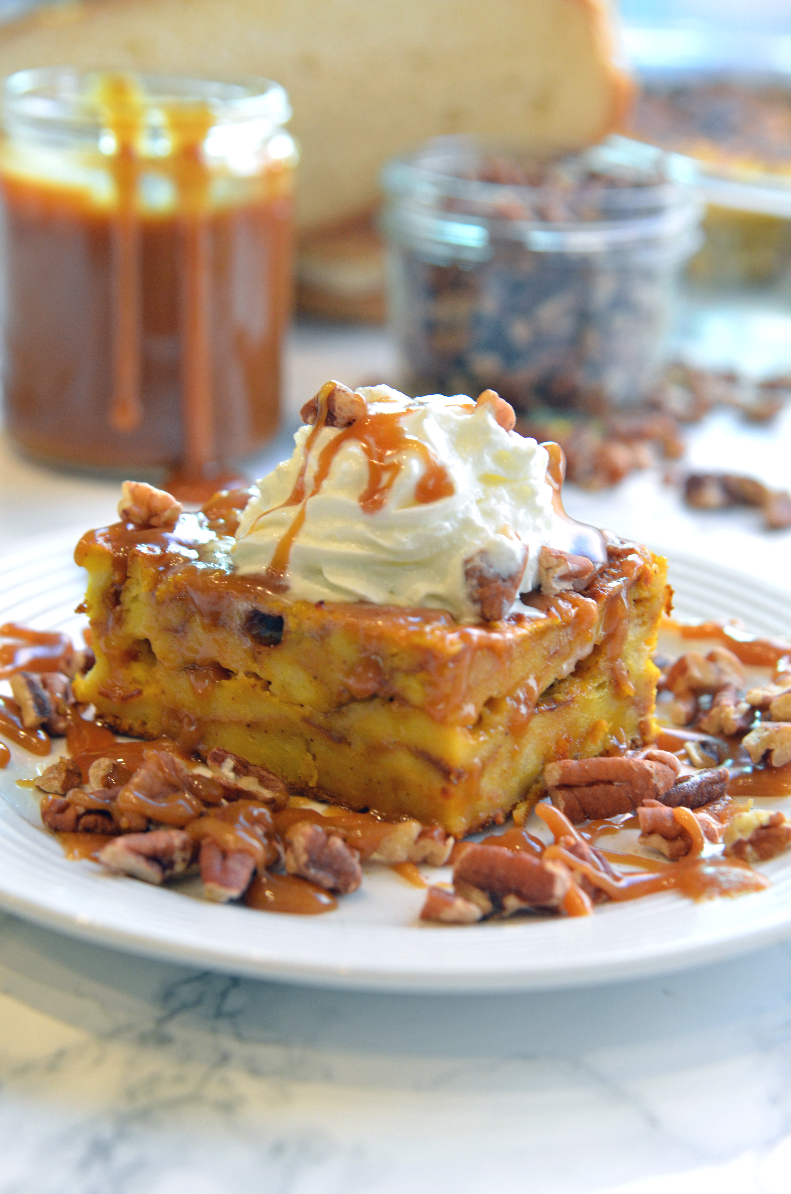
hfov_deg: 20.1
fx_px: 2235
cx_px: 396
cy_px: 597
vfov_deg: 29.9
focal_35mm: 68
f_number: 4.5
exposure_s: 1/60
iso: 800
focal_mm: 45
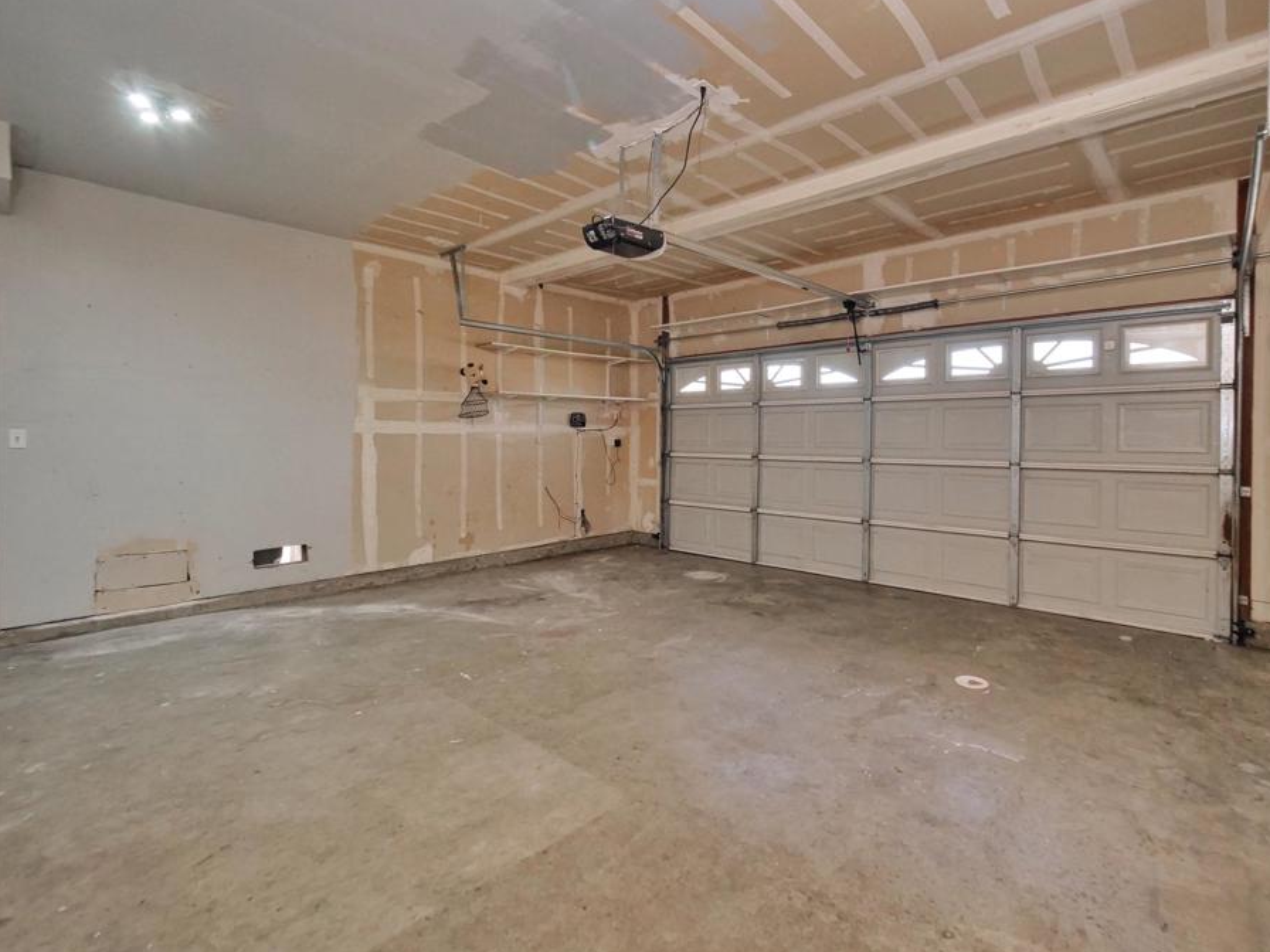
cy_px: 448
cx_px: 721
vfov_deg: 78.0
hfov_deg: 93.9
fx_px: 587
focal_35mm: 16
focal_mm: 7
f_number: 3.5
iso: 800
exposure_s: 1/200
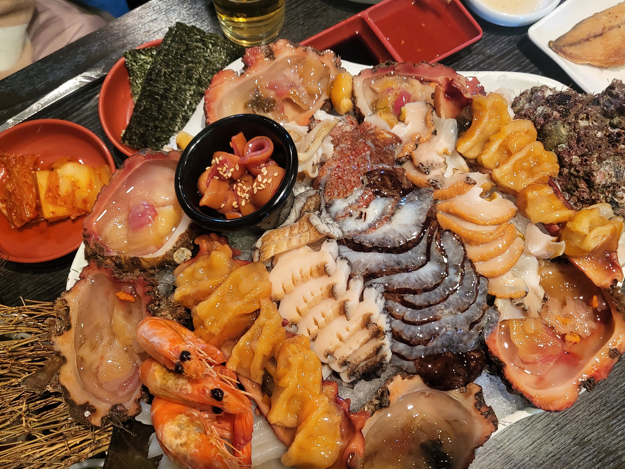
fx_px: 542
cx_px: 303
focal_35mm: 30
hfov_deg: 60.0
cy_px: 270
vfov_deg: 46.6
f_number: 1.8
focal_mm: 4.25
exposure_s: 1/40
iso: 320
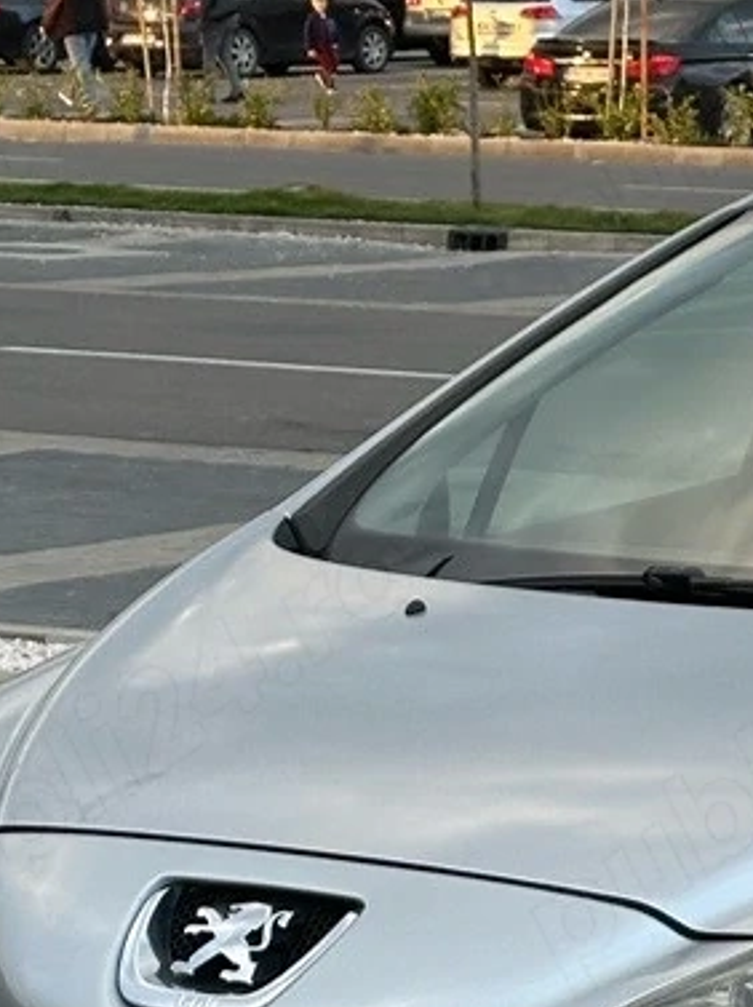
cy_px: 857
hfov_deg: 8.6
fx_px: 4939
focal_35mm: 170
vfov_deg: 11.6
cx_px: 993
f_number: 1.78
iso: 50
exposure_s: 1/202
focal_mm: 6.86
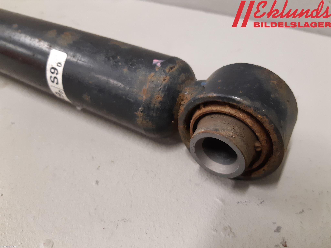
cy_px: 124
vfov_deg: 53.1
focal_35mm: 26
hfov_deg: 67.3
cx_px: 166
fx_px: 249
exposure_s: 1/50
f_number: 1.7
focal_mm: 3.93
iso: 250
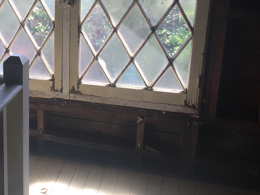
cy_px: 72
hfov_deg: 29.8
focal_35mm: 61
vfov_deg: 24.0
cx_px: 8
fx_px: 458
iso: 32
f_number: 2.2
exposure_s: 1/199
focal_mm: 4.15
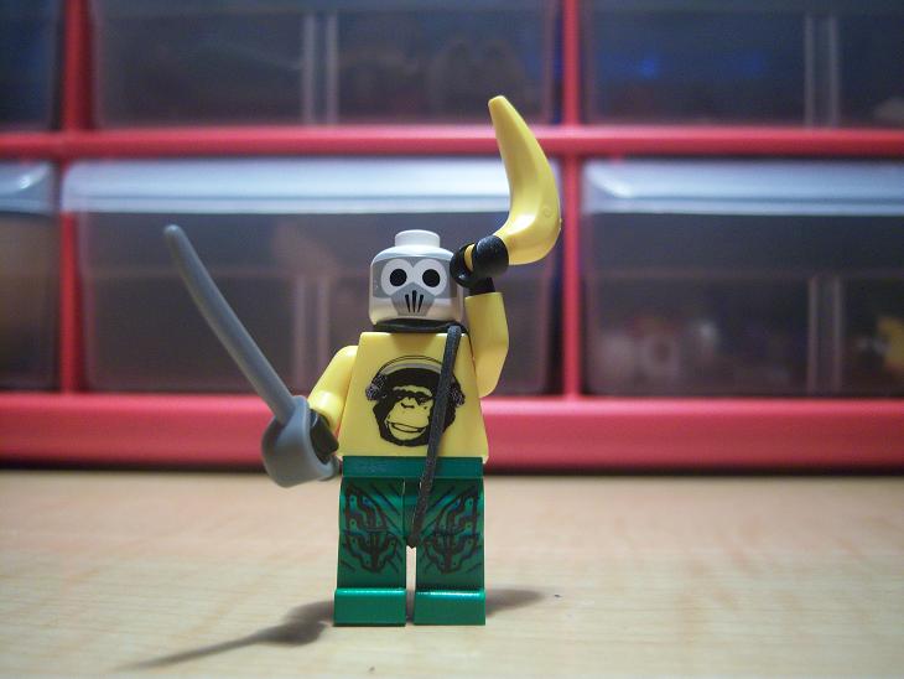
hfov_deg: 51.3
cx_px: 452
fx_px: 940
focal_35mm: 36
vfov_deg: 39.7
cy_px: 340
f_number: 2.8
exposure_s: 1/50
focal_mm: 7.5
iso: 160
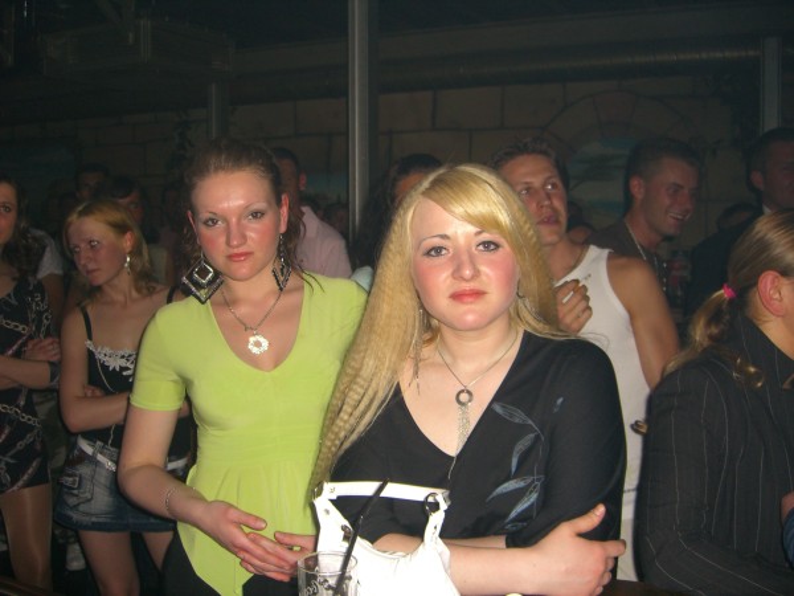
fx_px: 872
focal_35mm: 38
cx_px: 397
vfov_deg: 37.7
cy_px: 298
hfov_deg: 49.0
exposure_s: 1/60
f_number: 2.8
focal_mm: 7.9
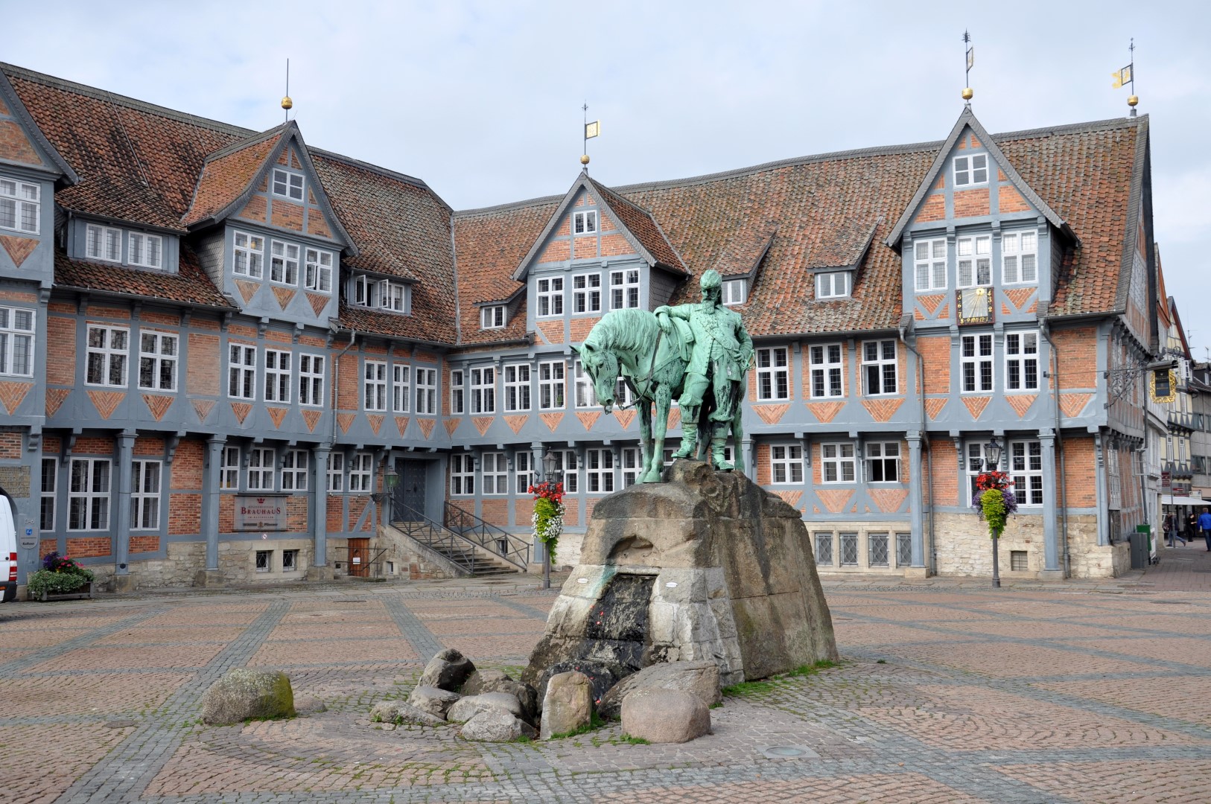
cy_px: 402
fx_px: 1210
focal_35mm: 36
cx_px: 606
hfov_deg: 53.2
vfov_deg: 36.8
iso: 200
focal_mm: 24
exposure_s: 1/320
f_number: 9
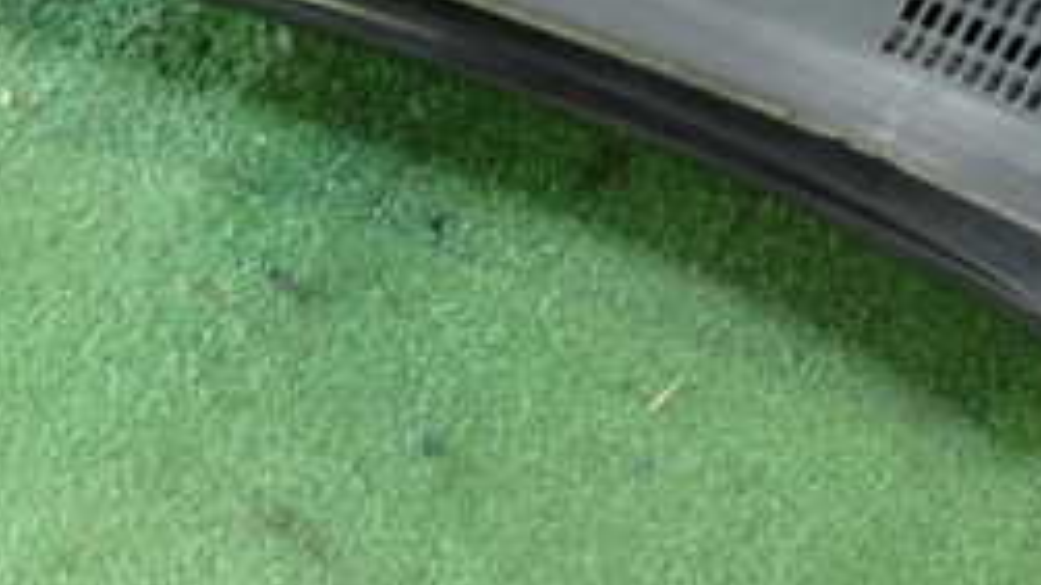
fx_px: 2152
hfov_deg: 26.9
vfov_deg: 15.4
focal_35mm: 78
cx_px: 747
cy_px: 195
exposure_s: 1/30
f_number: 2.3
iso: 640
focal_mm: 5.4
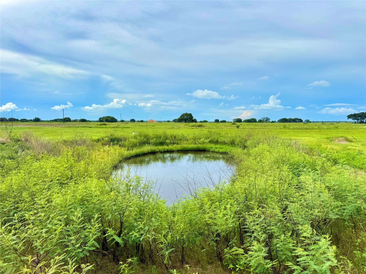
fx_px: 254
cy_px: 137
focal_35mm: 24
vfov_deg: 56.8
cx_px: 183
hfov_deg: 71.6
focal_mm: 6.76
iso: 80
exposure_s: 1/6410
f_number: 1.78
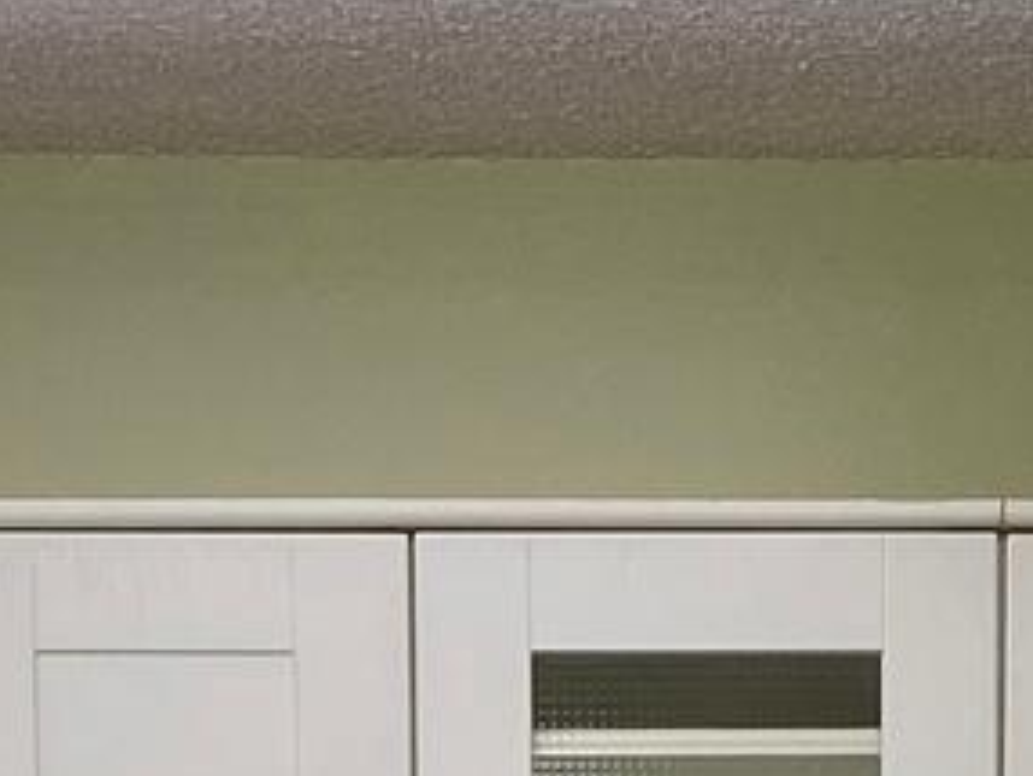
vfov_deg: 7.0
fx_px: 5555
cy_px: 2498
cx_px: 502
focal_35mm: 186
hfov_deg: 10.6
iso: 80
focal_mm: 4.25
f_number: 1.8
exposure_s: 1/120
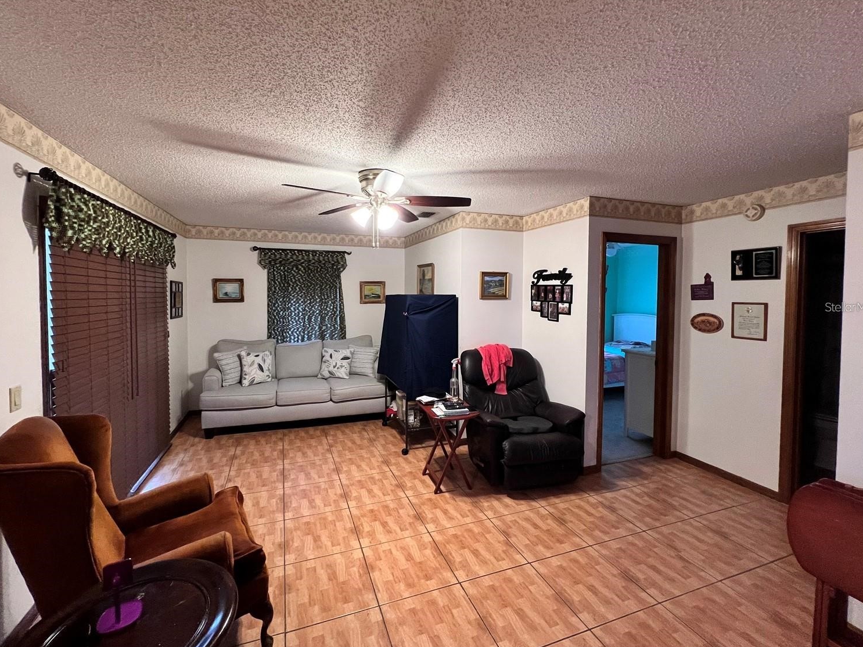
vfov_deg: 85.6
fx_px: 349
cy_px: 307
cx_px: 415
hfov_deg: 102.0
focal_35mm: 14
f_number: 1.8
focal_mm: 1.57
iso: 400
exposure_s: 1/60
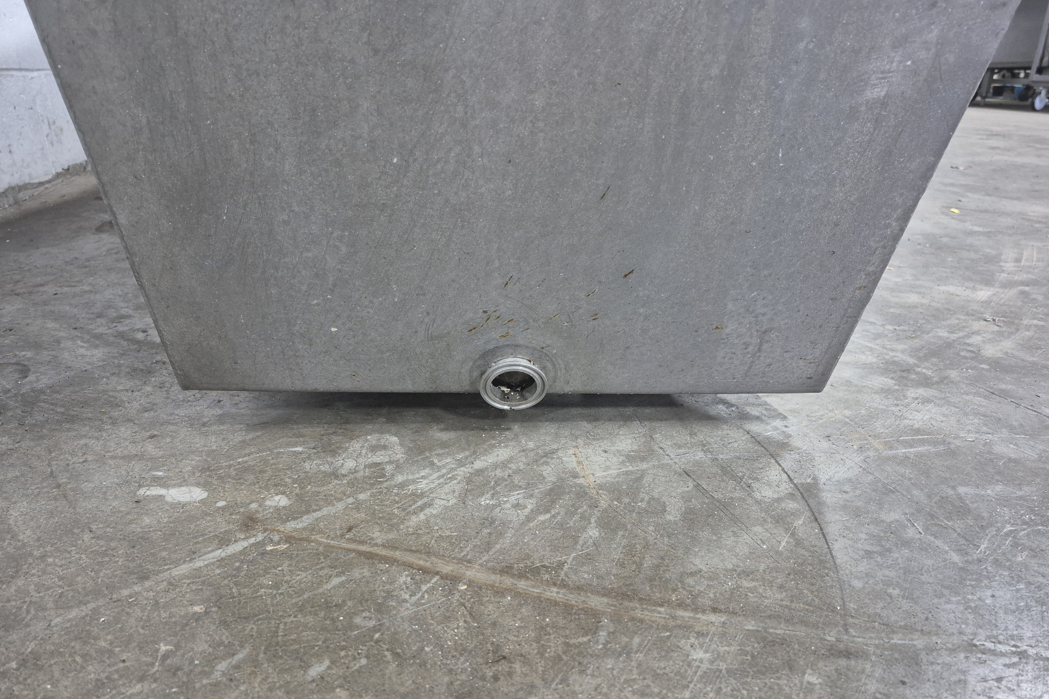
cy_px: 394
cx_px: 525
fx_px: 699
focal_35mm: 24
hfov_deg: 73.7
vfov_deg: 53.0
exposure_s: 1/60
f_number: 1.8
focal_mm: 5.4
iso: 800
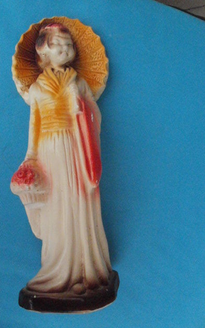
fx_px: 349
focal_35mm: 39
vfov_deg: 50.4
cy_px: 167
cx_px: 96
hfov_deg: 32.7
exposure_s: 1/250
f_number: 5.6
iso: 800
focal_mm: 6.3
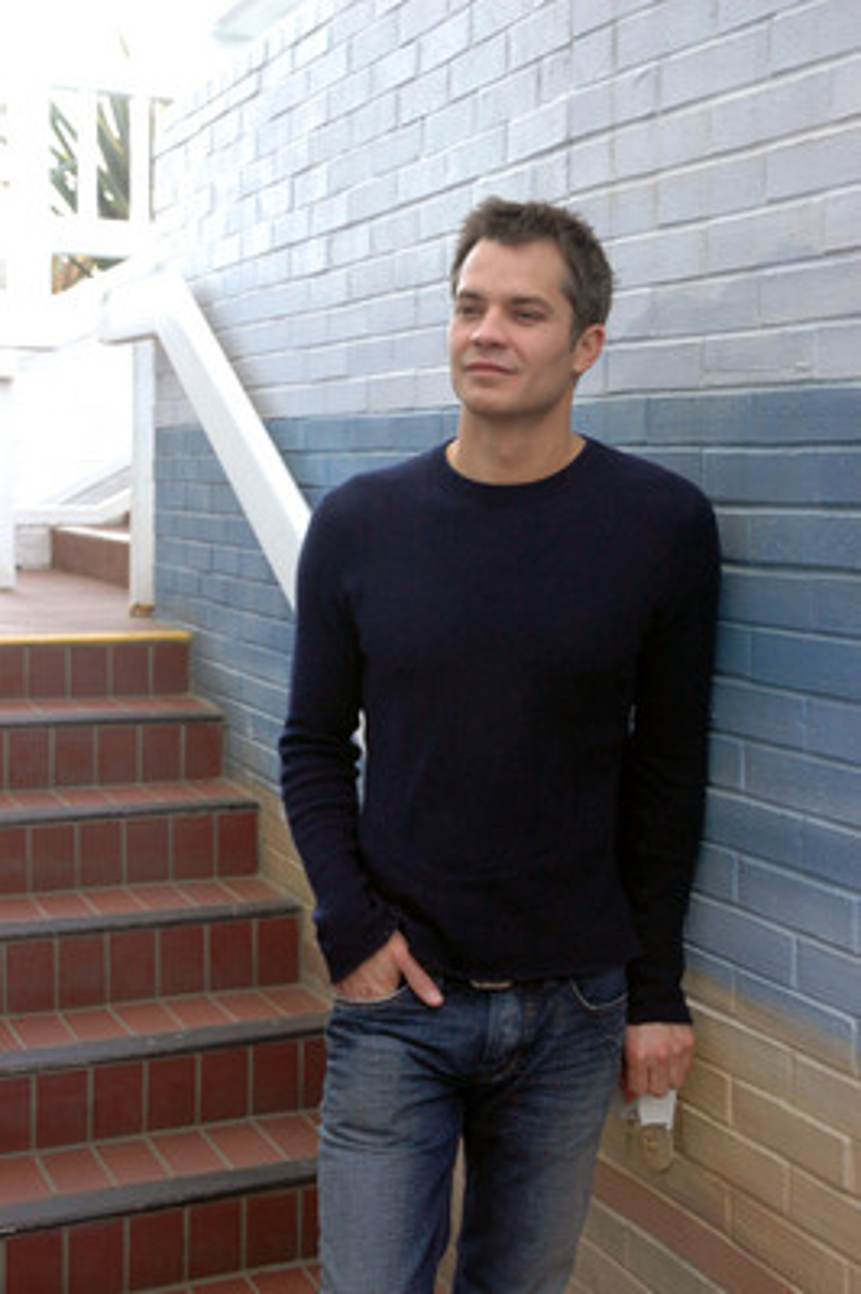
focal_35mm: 51
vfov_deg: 38.9
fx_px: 1833
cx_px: 430
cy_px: 647
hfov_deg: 26.4
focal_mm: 34
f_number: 5
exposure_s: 1/100
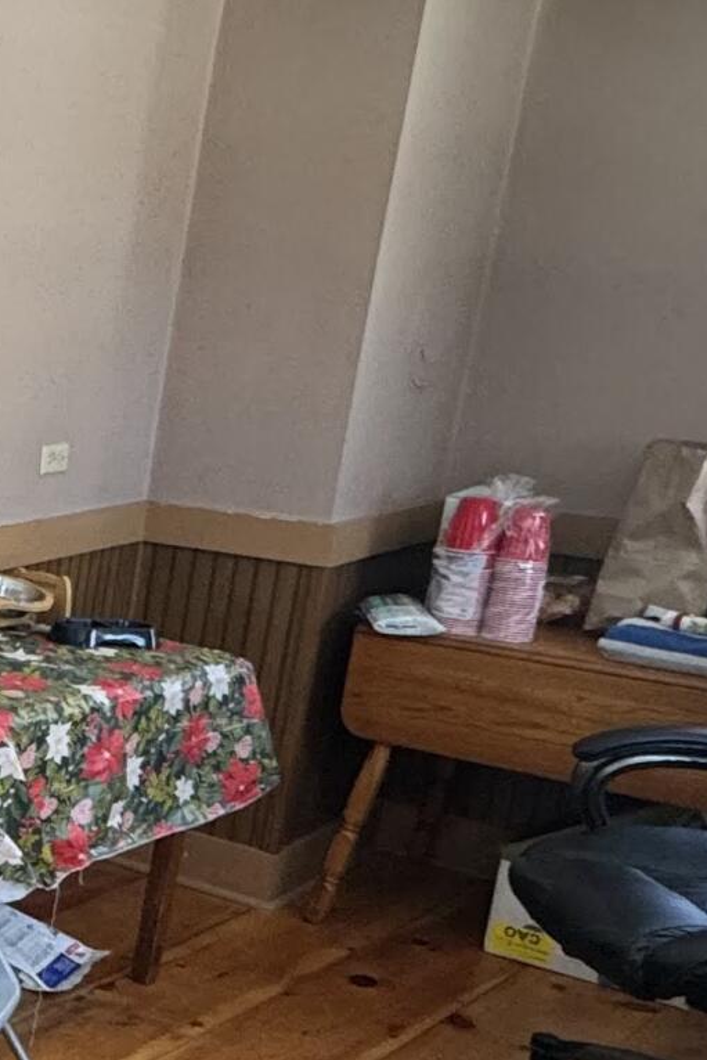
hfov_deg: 17.7
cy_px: 758
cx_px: -657
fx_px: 1678
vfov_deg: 34.5
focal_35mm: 57
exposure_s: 1/60
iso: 250
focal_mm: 2.22
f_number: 2.2
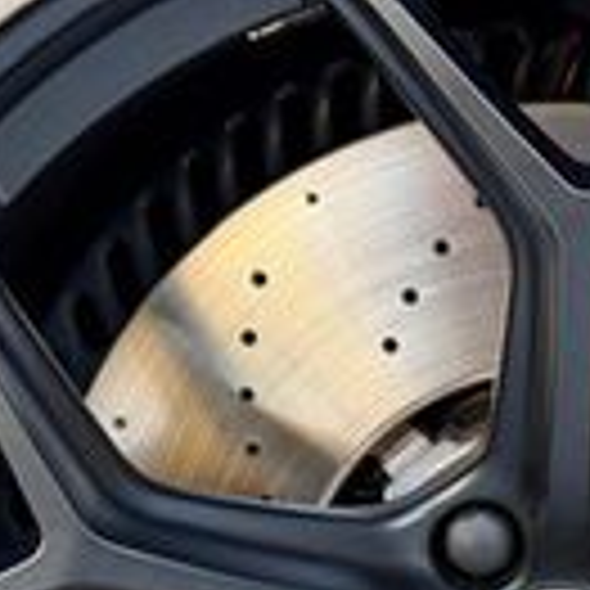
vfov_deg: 16.4
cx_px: 622
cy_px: 567
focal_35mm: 104
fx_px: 2005
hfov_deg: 16.3
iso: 125
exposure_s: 1/182
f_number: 1.78
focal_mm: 6.76
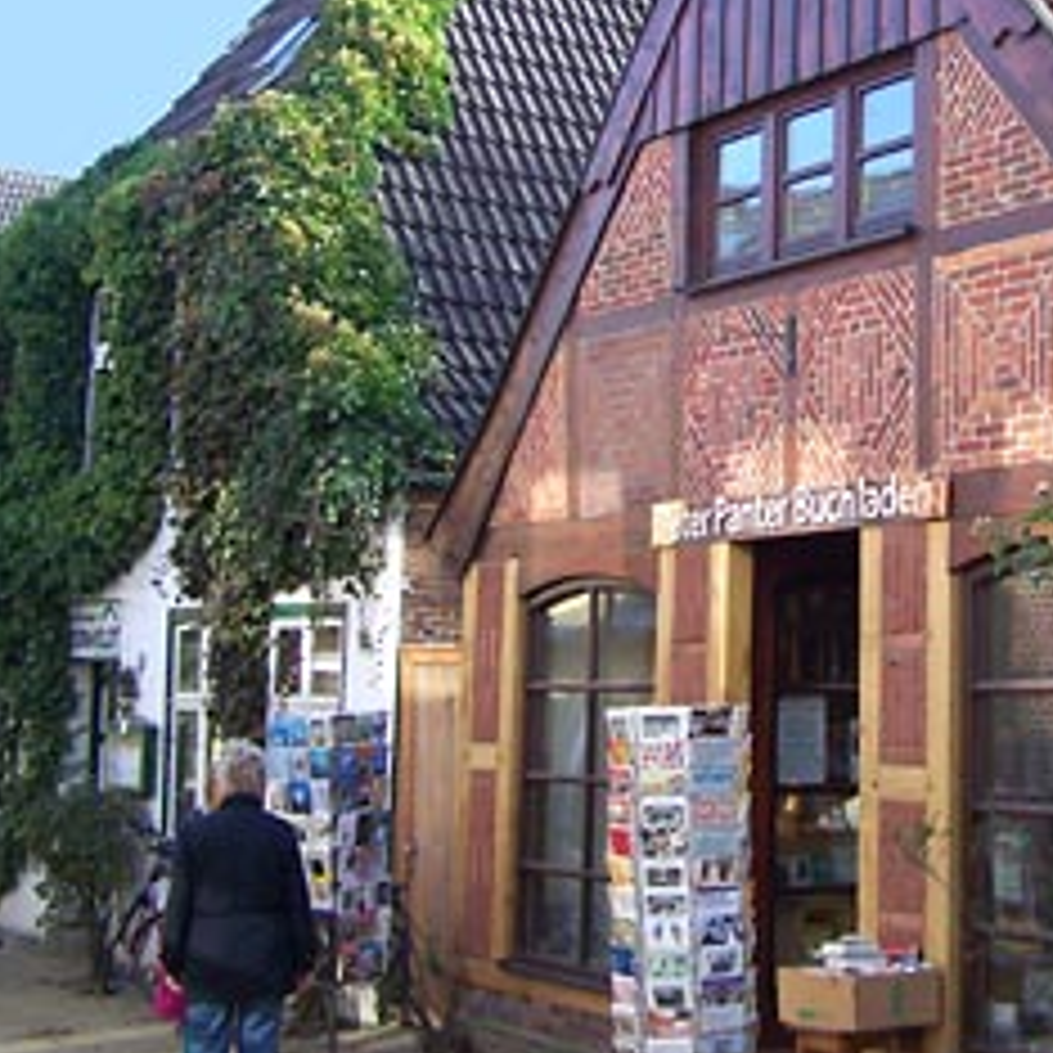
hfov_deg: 27.6
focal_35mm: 61
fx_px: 2099
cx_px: 835
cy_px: 376
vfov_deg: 28.0
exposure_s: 1/160
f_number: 2.8
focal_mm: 6.3
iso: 64
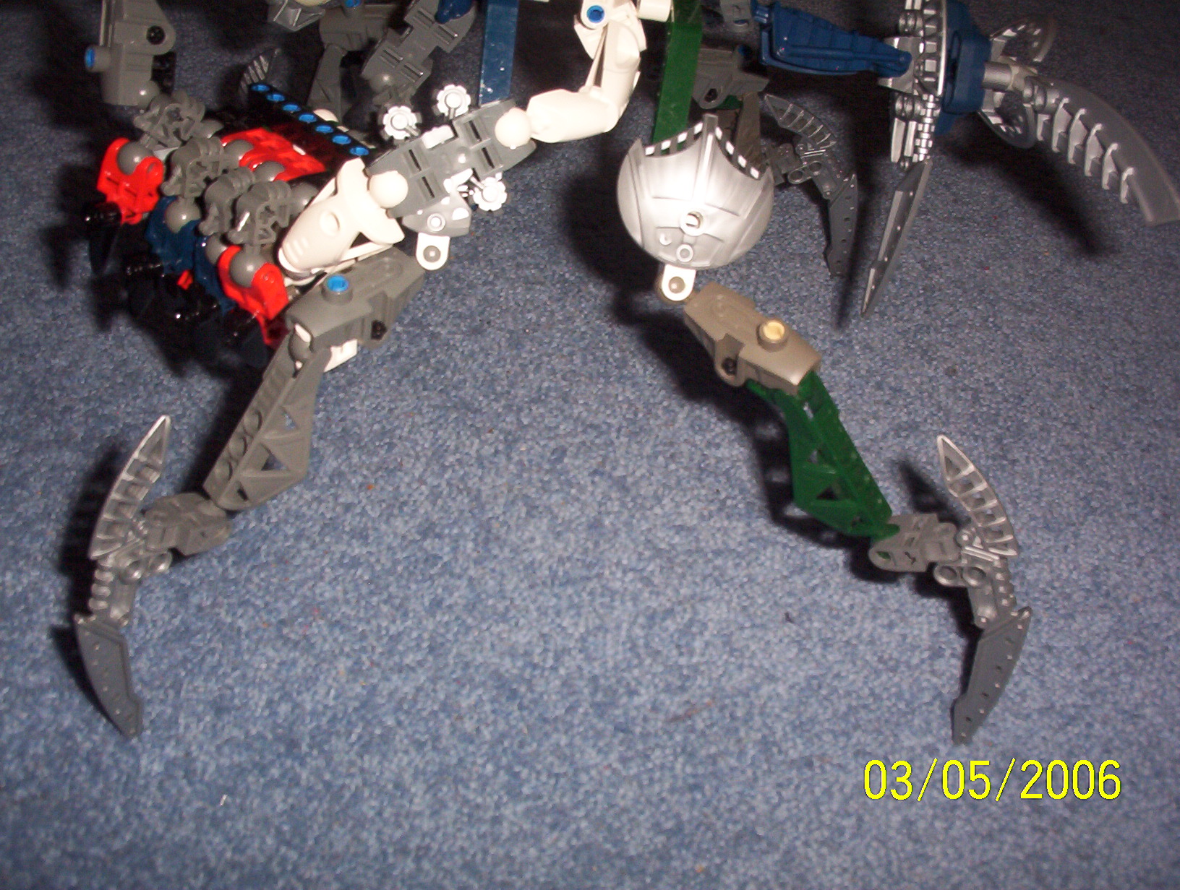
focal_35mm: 39
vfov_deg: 37.0
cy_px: 445
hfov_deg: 47.8
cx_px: 590
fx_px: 1333
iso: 140
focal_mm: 6
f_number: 4.5
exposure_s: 1/30
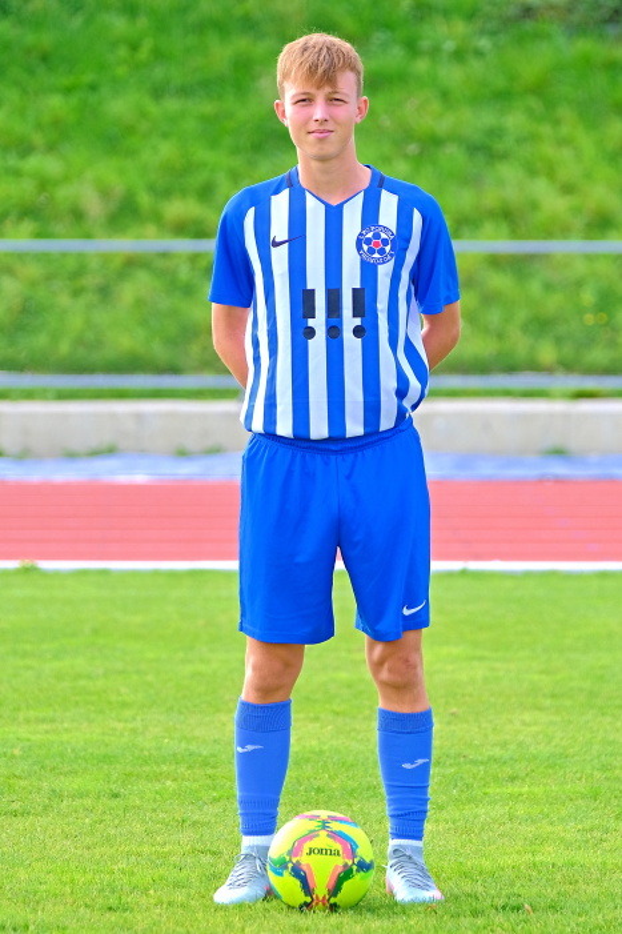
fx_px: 4485
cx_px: 311
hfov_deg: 7.9
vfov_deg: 11.9
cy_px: 467
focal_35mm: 173
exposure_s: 1/900
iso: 320
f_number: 2.8
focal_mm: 115
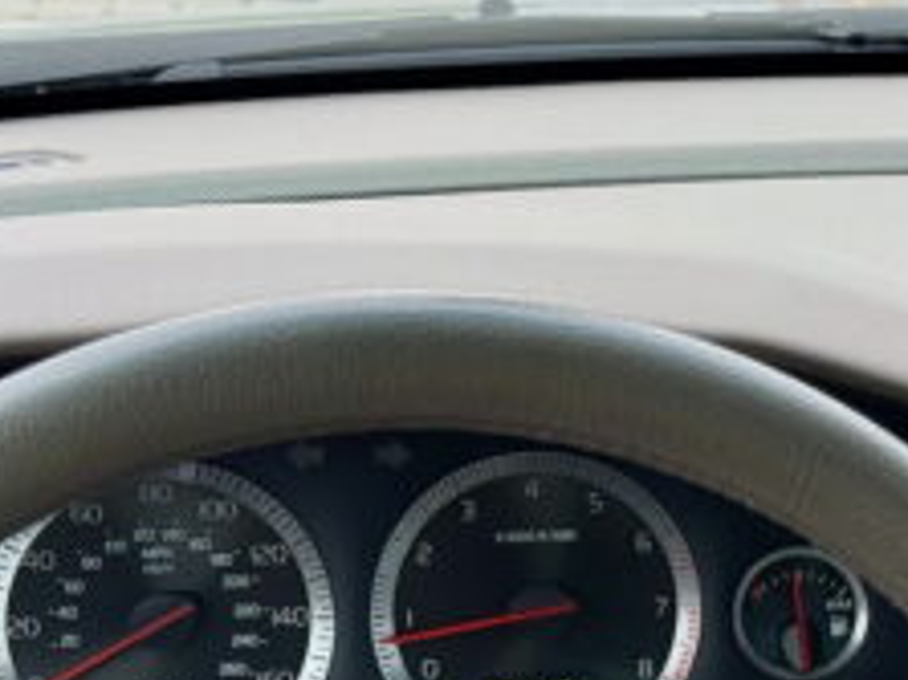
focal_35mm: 129
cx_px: 1063
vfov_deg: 11.4
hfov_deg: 14.8
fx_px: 3382
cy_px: 611
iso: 64
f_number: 1.78
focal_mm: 6.76
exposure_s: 1/319
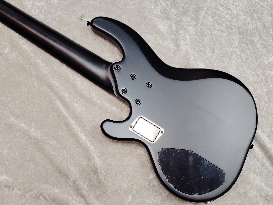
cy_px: 102
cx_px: 136
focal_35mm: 28
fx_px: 221
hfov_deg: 63.4
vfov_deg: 49.9
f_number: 1.8
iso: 775
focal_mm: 4.22
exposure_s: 1/100
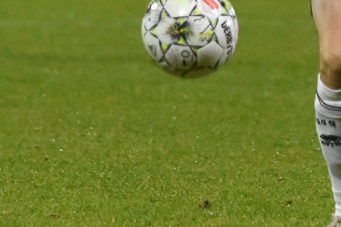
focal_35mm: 877
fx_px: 8306
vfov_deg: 1.6
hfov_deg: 2.3
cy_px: -97
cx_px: 410
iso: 3200
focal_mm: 180
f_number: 2.8
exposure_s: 1/800
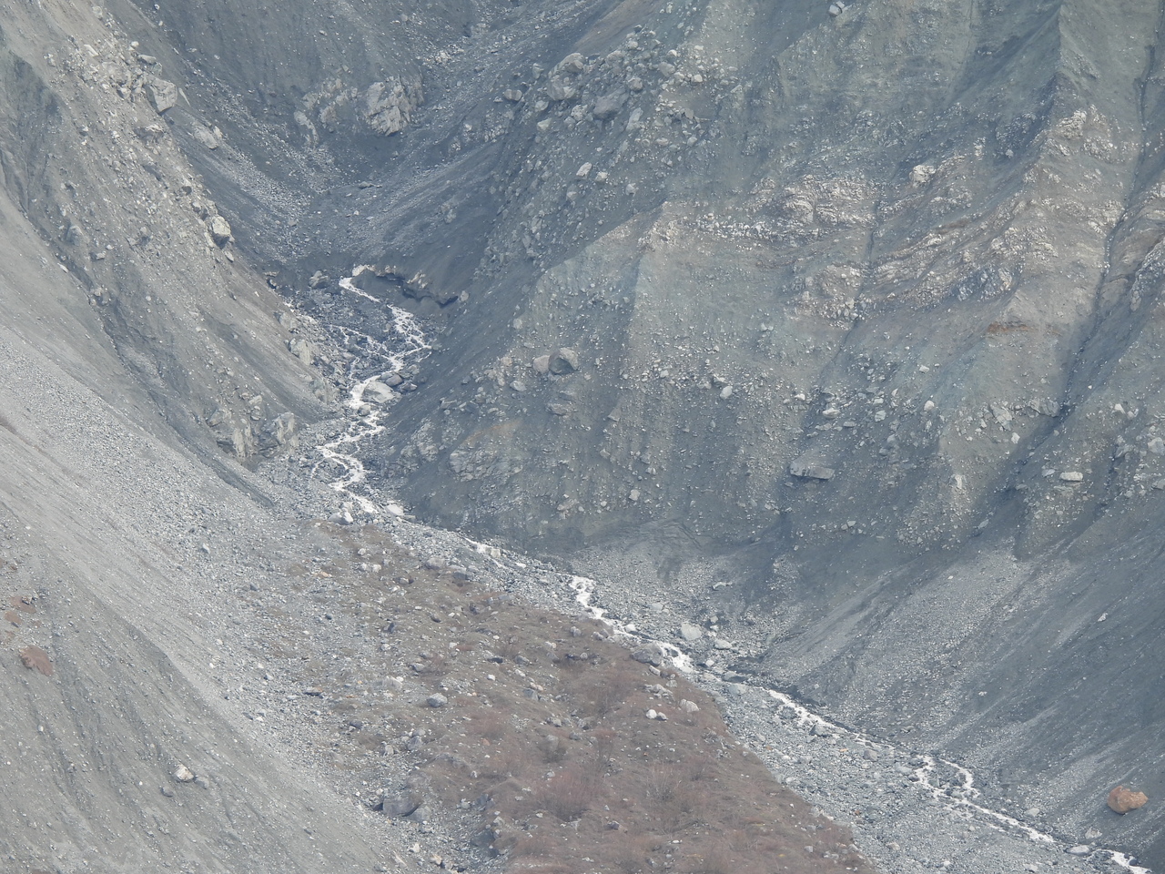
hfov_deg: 4.0
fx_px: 16827
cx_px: 582
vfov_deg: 3.0
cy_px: 437
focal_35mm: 500
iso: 100
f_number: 5
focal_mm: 89.2
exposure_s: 1/250
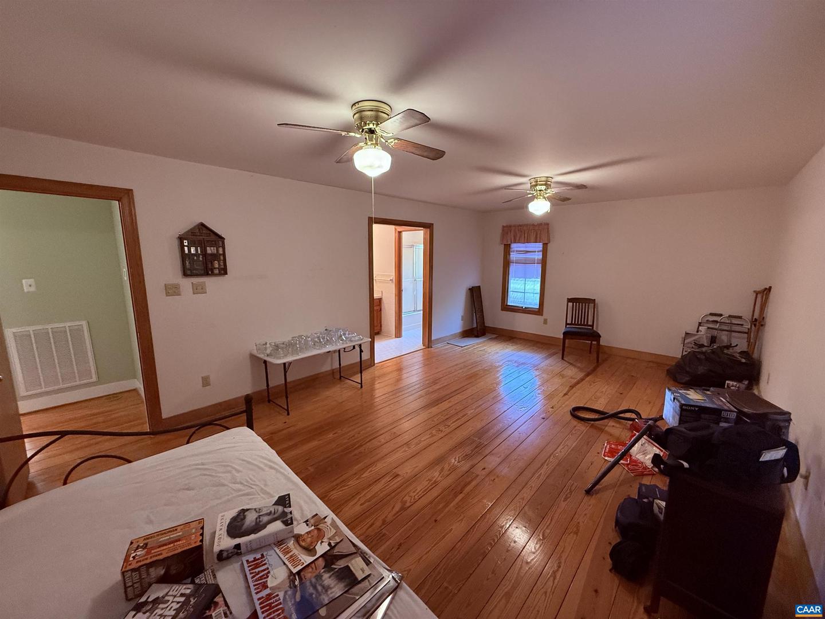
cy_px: 310
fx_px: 334
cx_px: 412
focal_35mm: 14
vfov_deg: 85.7
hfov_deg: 102.1
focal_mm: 2.22
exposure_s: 1/60
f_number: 2.2
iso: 500
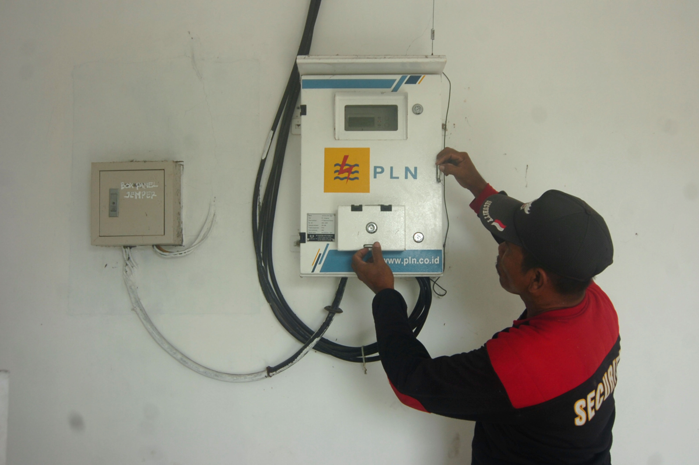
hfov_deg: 57.3
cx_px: 350
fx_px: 640
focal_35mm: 33
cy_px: 232
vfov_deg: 39.9
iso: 200
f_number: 4
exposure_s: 1/160
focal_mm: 22
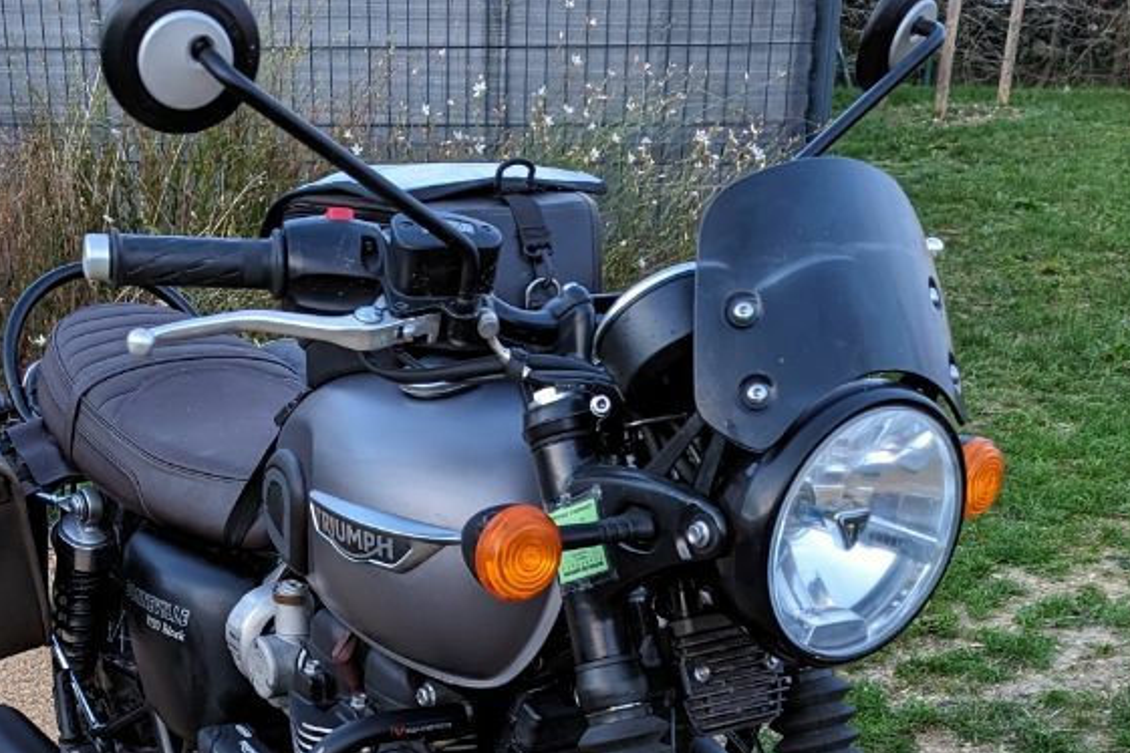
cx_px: 413
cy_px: 871
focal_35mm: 57
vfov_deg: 22.2
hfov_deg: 34.8
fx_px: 1789
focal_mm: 6.81
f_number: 1.85
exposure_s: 1/23.8
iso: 217
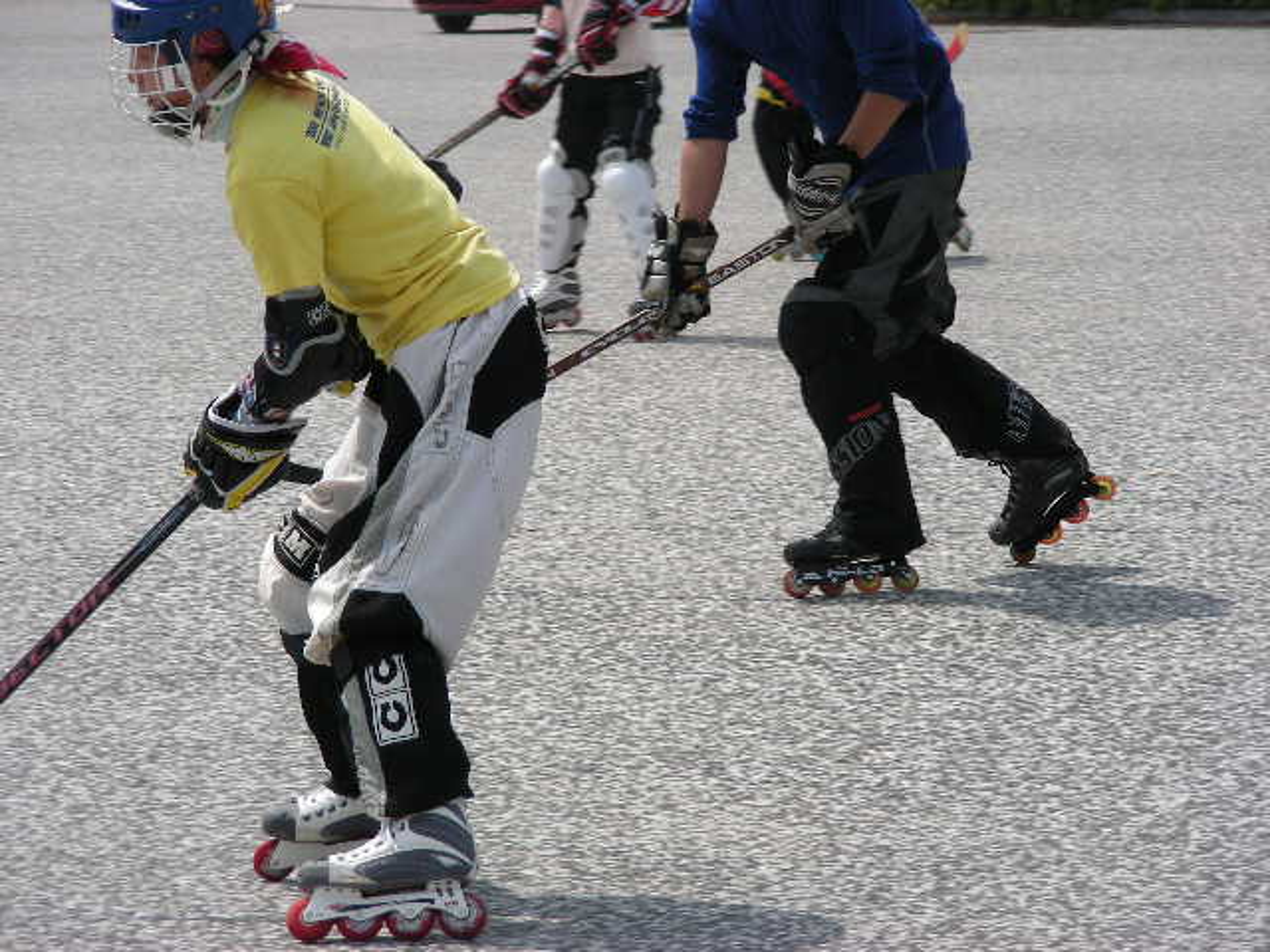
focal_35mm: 196
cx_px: 635
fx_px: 7191
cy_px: 476
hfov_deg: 10.1
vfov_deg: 7.6
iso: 50
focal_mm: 32.7
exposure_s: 1/448
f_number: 4
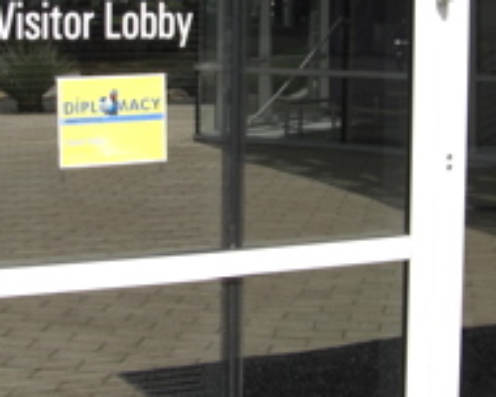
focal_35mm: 88
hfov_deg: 21.7
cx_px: 258
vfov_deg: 17.4
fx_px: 1292
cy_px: 111
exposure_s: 1/250
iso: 64
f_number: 4.6
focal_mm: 6.3
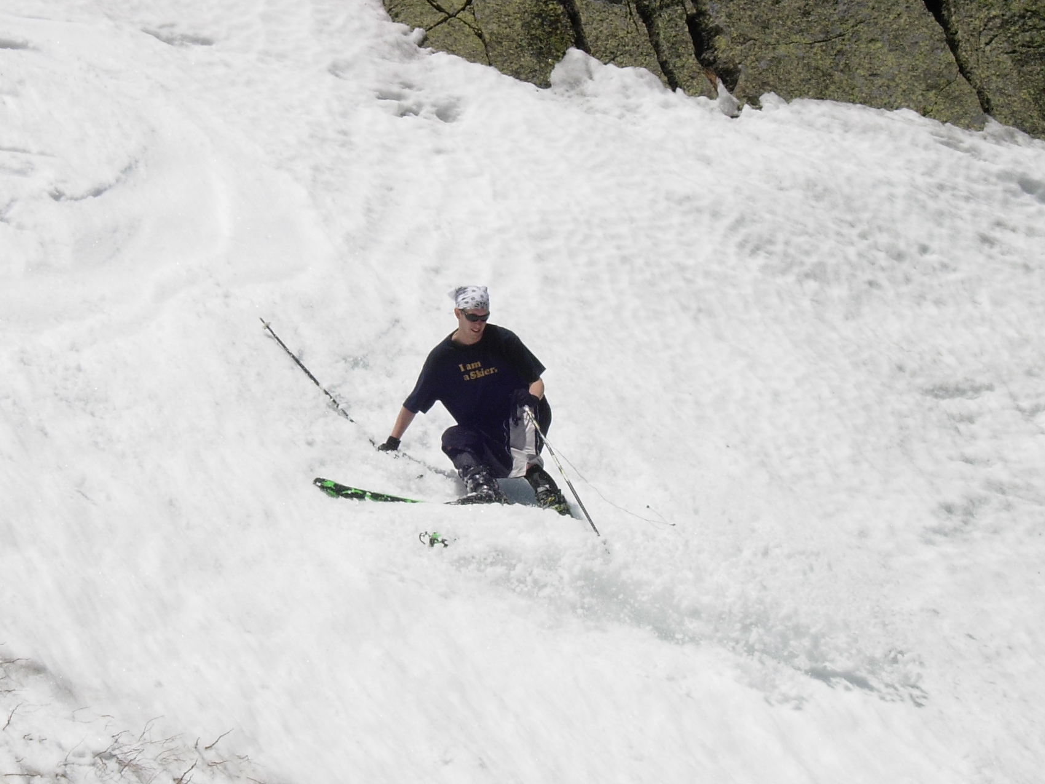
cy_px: 418
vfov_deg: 9.8
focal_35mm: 151
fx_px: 4558
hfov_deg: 13.1
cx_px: 487
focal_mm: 23.4
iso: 79
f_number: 8.2
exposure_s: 1/703
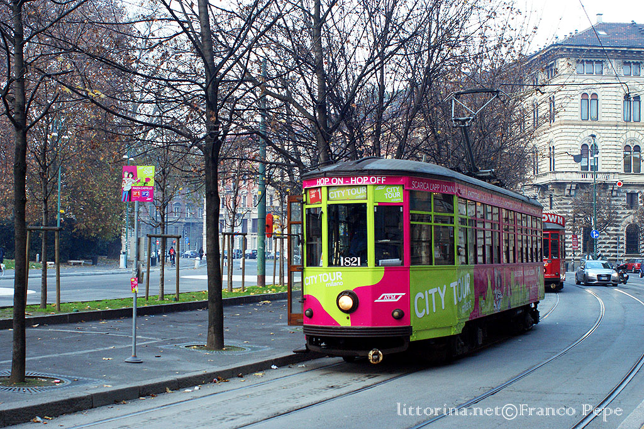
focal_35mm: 52
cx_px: 322
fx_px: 939
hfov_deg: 37.9
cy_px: 214
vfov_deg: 25.7
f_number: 6.3
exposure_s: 1/60
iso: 800
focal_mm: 35
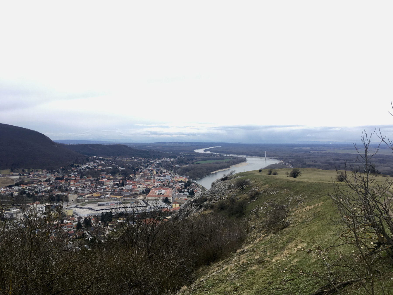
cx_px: 196
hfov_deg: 61.7
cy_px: 148
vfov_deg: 48.2
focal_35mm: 29
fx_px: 329
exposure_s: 1/409
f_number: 2.2
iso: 25
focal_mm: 4.15
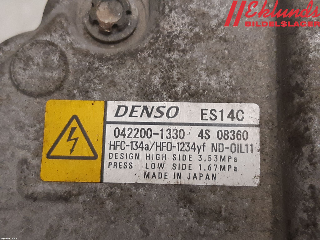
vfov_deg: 53.1
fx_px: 240
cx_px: 160
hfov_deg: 67.3
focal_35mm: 26
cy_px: 120
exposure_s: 1/50
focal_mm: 3.93
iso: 160
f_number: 1.7
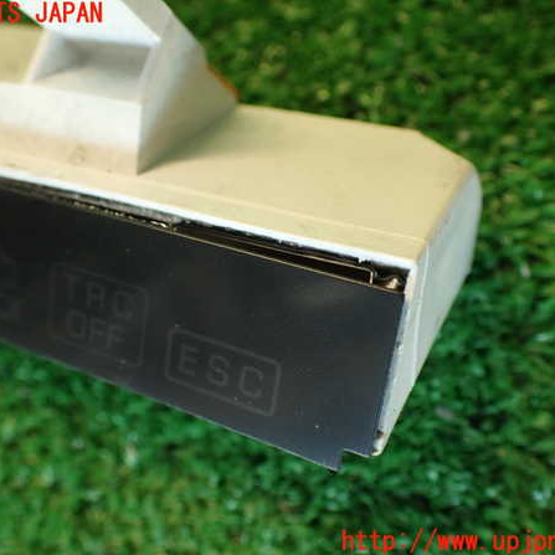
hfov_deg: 43.8
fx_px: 689
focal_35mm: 38
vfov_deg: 43.9
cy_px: 278
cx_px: 250
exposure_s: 1/40
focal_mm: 5.79
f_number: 2.4
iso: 200
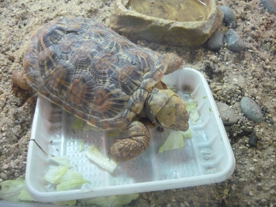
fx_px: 263
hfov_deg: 55.4
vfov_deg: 42.9
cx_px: 138
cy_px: 104
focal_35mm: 33
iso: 800
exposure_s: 1/40
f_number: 2.8
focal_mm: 5.5
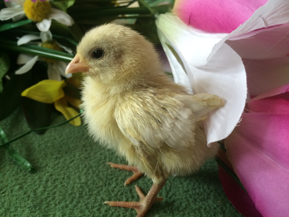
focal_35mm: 29
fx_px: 242
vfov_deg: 48.2
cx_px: 144
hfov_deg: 61.7
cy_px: 108
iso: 64
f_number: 2.2
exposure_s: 1/30
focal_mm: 4.15
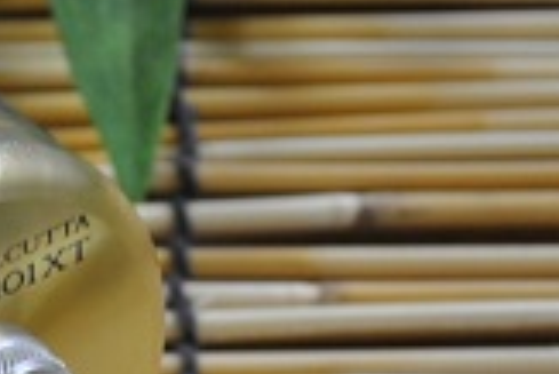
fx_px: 4134
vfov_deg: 5.1
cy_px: 515
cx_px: -69
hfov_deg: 7.7
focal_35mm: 266
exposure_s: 1/30
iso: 800
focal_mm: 45
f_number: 5.3
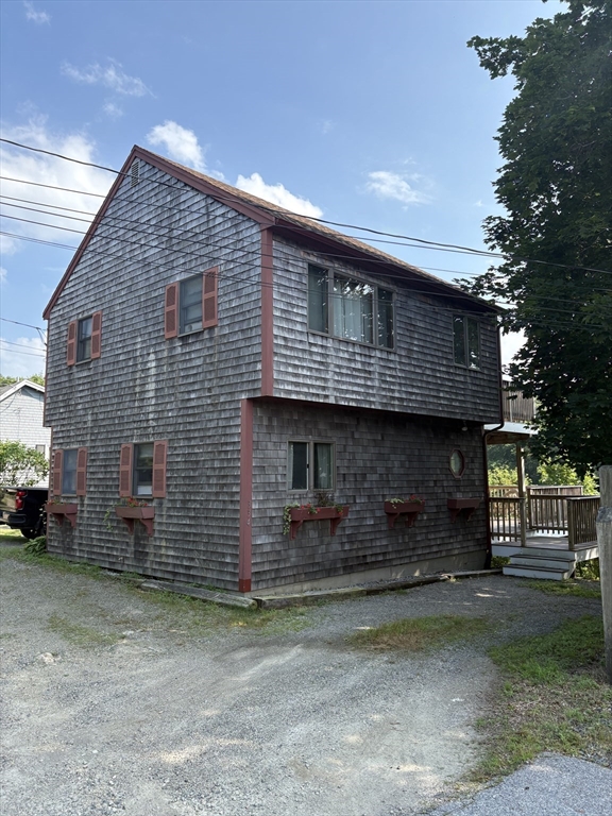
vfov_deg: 67.3
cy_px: 408
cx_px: 306
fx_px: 613
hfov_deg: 53.1
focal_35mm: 26
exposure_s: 1/1517
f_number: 1.6
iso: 50
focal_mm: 5.96
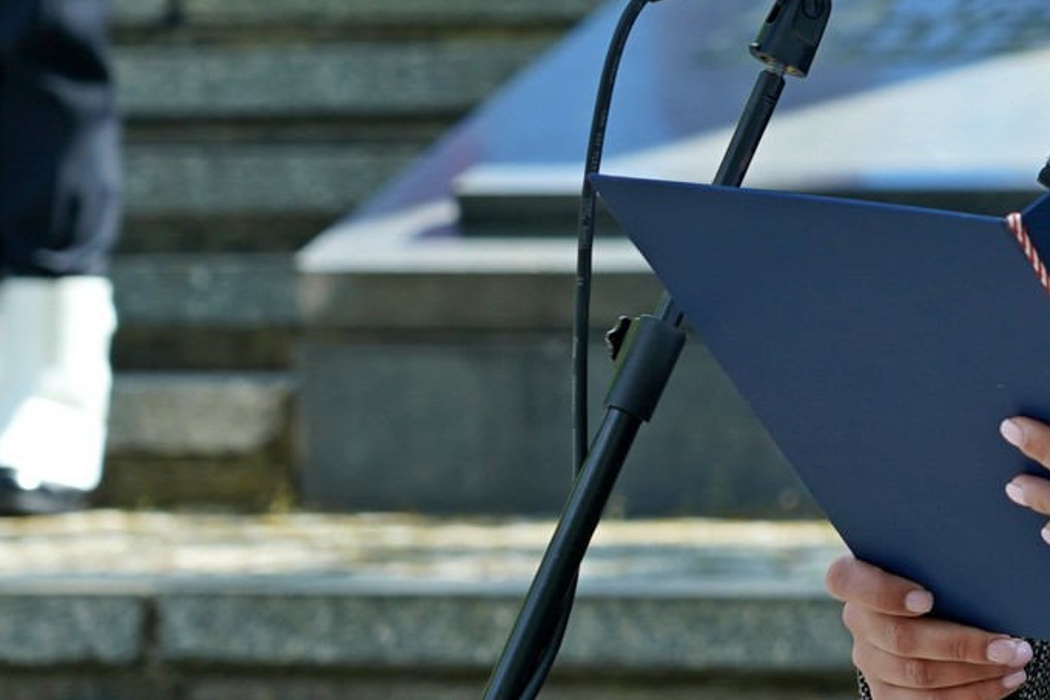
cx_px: 1146
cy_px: 256
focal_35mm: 370
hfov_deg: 5.6
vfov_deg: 3.7
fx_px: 10791
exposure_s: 1/160
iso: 125
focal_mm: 105
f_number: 5.6
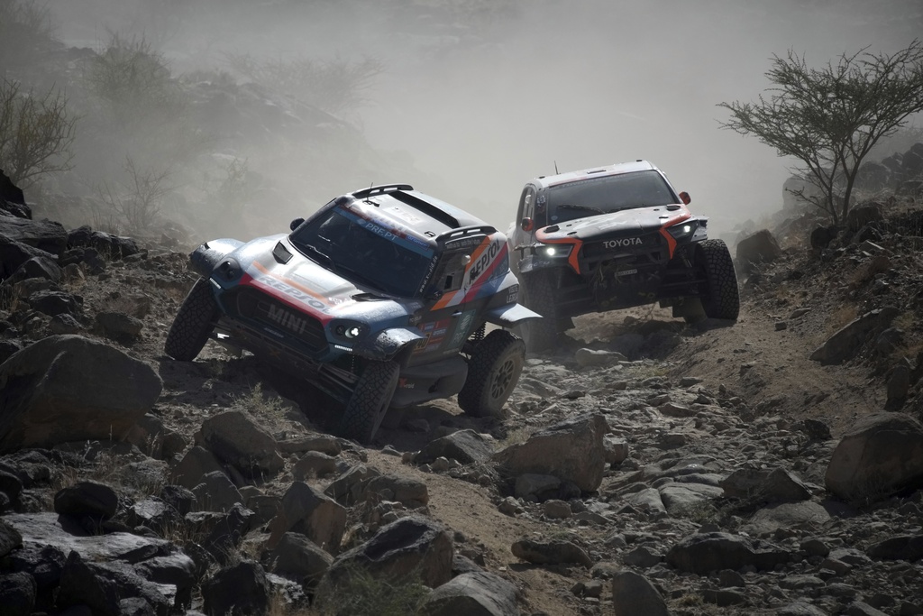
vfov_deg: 3.4
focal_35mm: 400
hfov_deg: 5.2
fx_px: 10256
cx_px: 462
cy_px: 308
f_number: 7.1
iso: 1000
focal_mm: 400
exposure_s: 1/8000
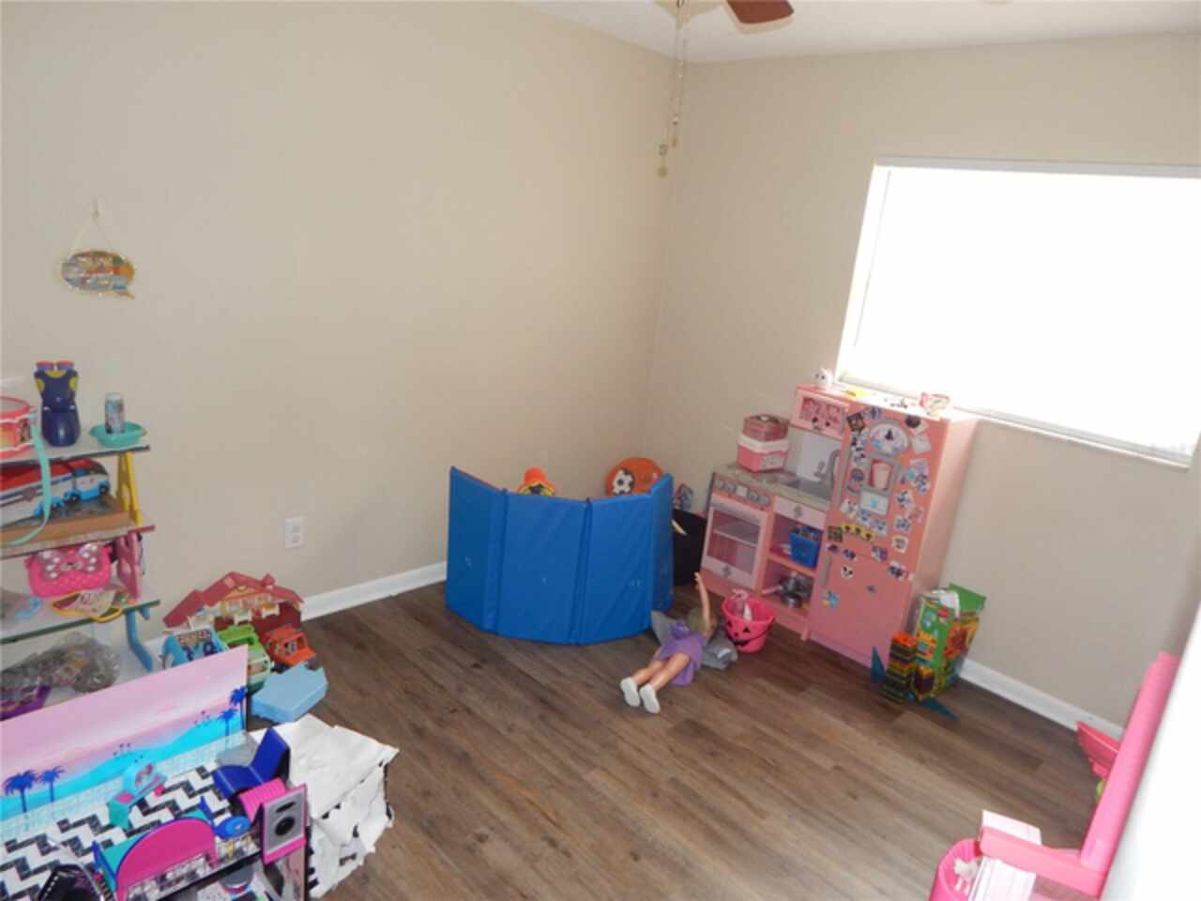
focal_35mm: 22
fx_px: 763
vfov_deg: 61.1
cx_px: 600
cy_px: 450
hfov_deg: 76.4
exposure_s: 1/30
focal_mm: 4
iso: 200
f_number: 3
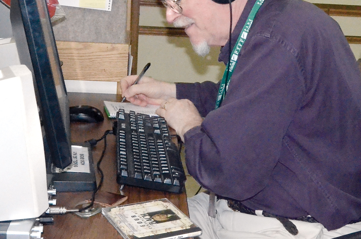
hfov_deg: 31.0
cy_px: 28
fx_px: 650
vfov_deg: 20.5
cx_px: 179
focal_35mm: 65
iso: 6400
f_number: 14
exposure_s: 1/60
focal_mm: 23
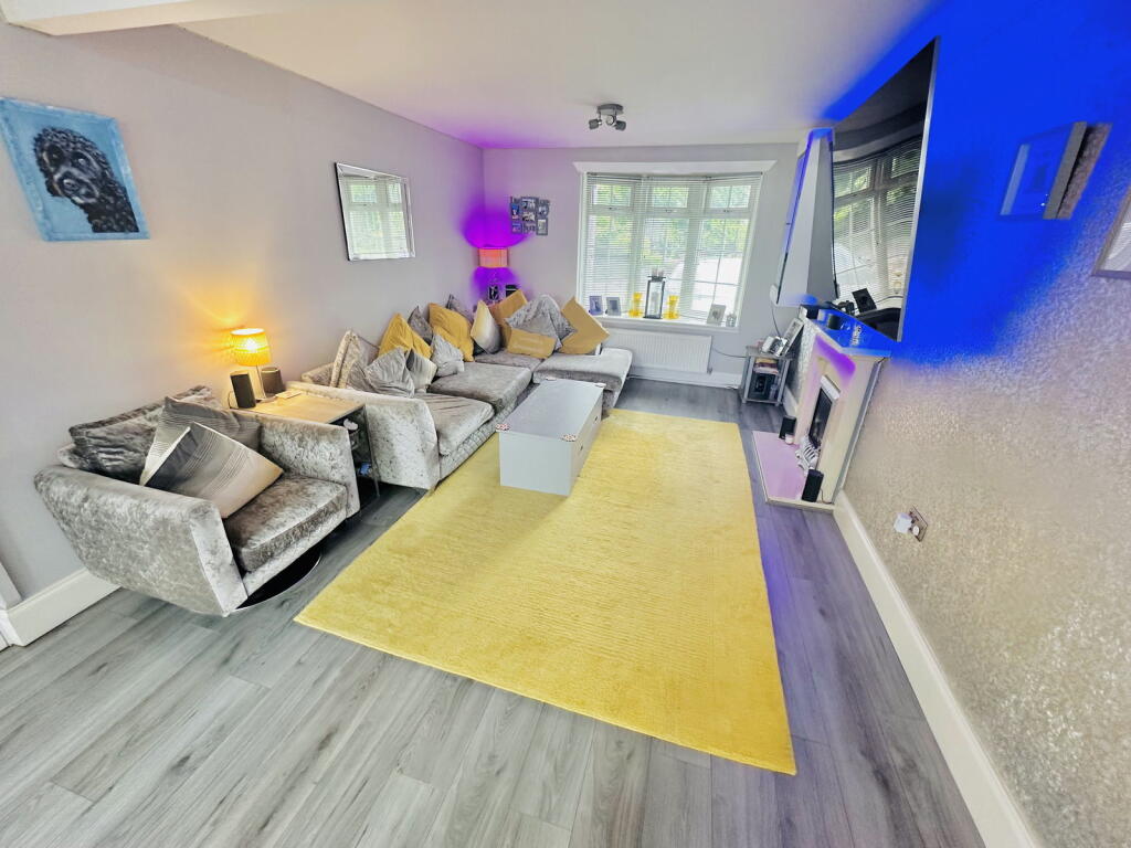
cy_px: 424
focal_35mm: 14
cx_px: 566
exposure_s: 1/50
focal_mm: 2.22
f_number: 2.2
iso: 250
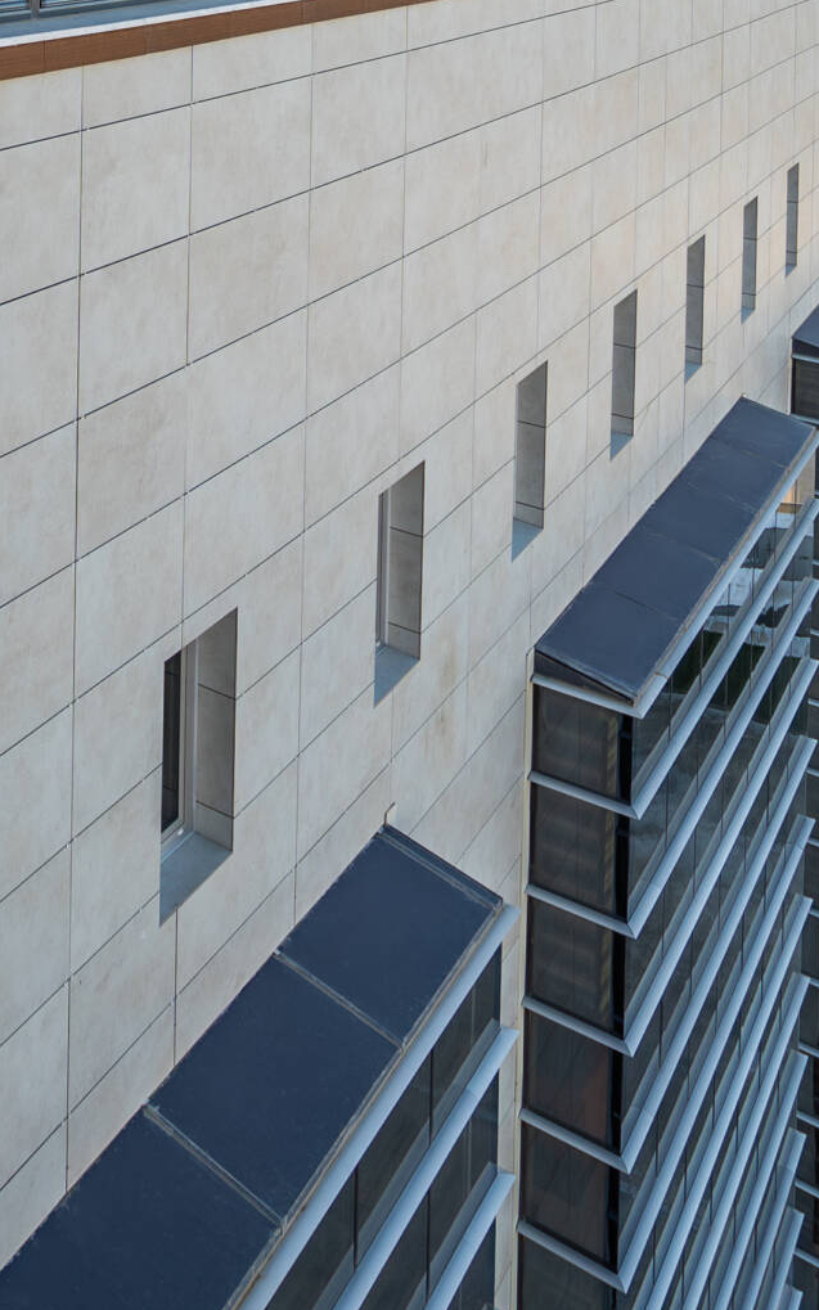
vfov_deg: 38.9
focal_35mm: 41
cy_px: -157
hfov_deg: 29.2
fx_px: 1464
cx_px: -3
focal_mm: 16
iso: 100
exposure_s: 1/320
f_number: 4
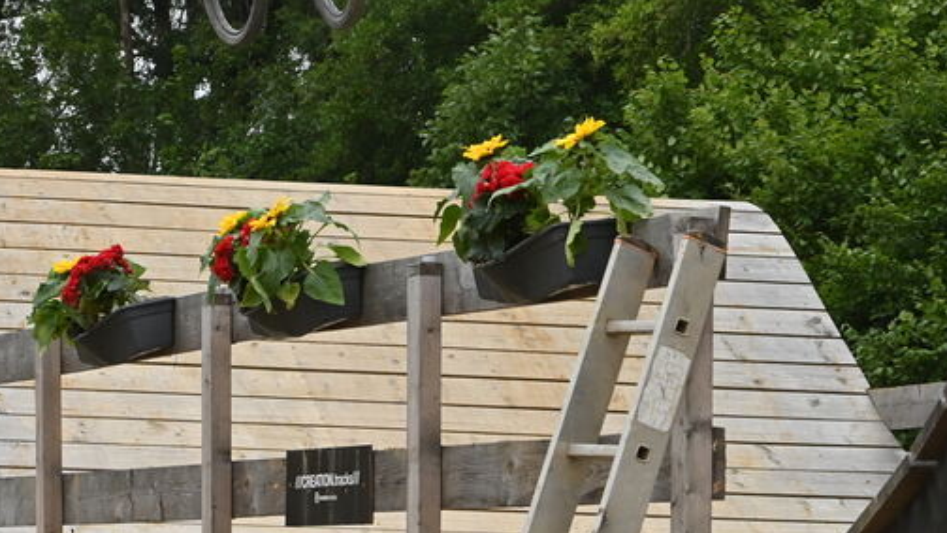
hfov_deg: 12.3
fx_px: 4395
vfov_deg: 6.9
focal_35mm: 175
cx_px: 217
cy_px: -123
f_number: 9
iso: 500
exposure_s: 1/400
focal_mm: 70
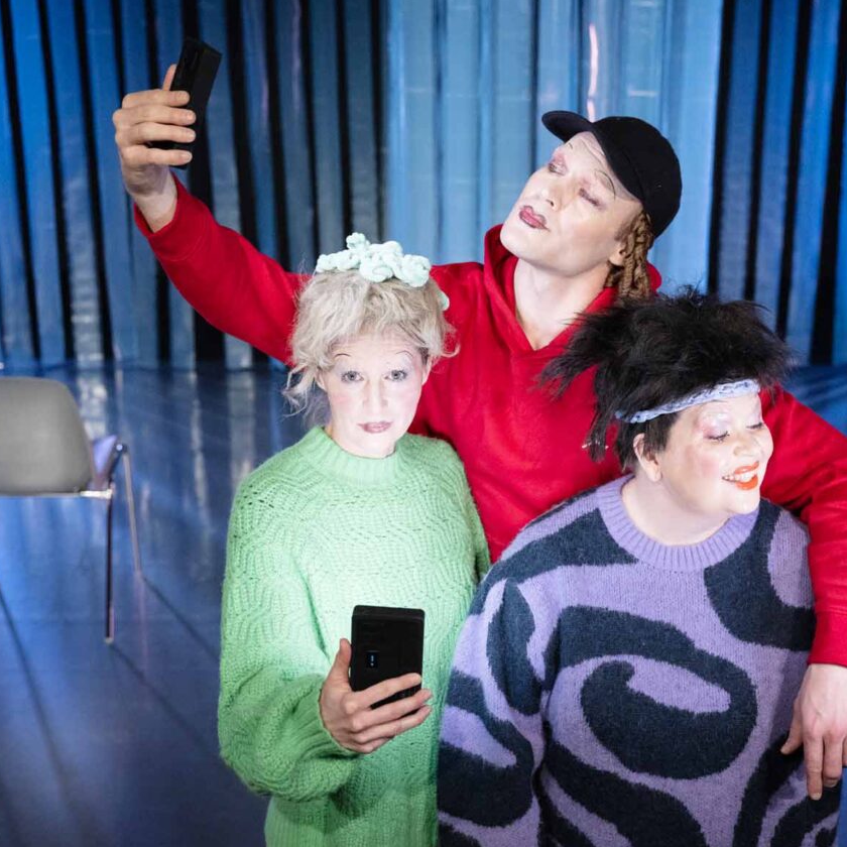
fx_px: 1578
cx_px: 525
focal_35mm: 57
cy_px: 424
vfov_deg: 30.0
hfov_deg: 29.9
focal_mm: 44
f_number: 3.5
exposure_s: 1/320
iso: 2500
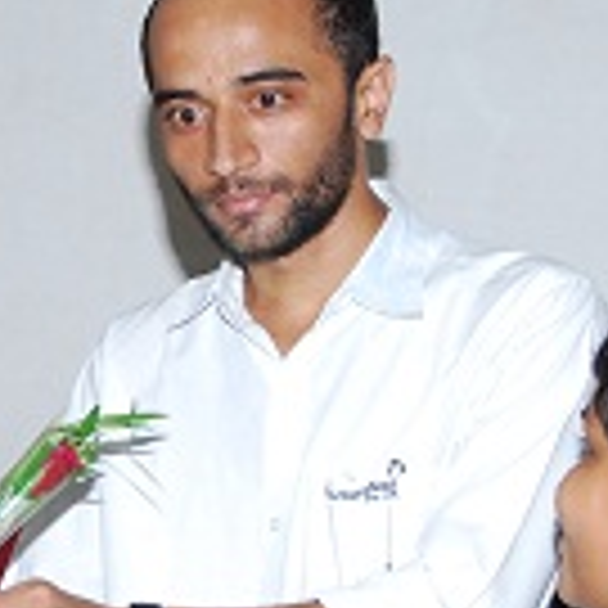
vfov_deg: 10.6
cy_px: 365
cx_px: 86
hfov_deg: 10.5
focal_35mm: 166
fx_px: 3290
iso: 400
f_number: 6.3
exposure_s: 1/100
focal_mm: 35
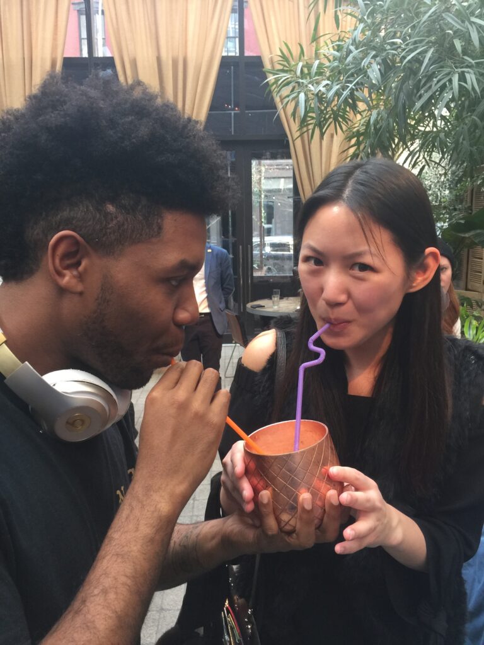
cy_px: 322
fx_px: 541
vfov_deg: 61.7
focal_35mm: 29
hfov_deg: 48.2
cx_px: 242
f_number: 2.2
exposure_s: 1/15
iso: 50
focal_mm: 4.15
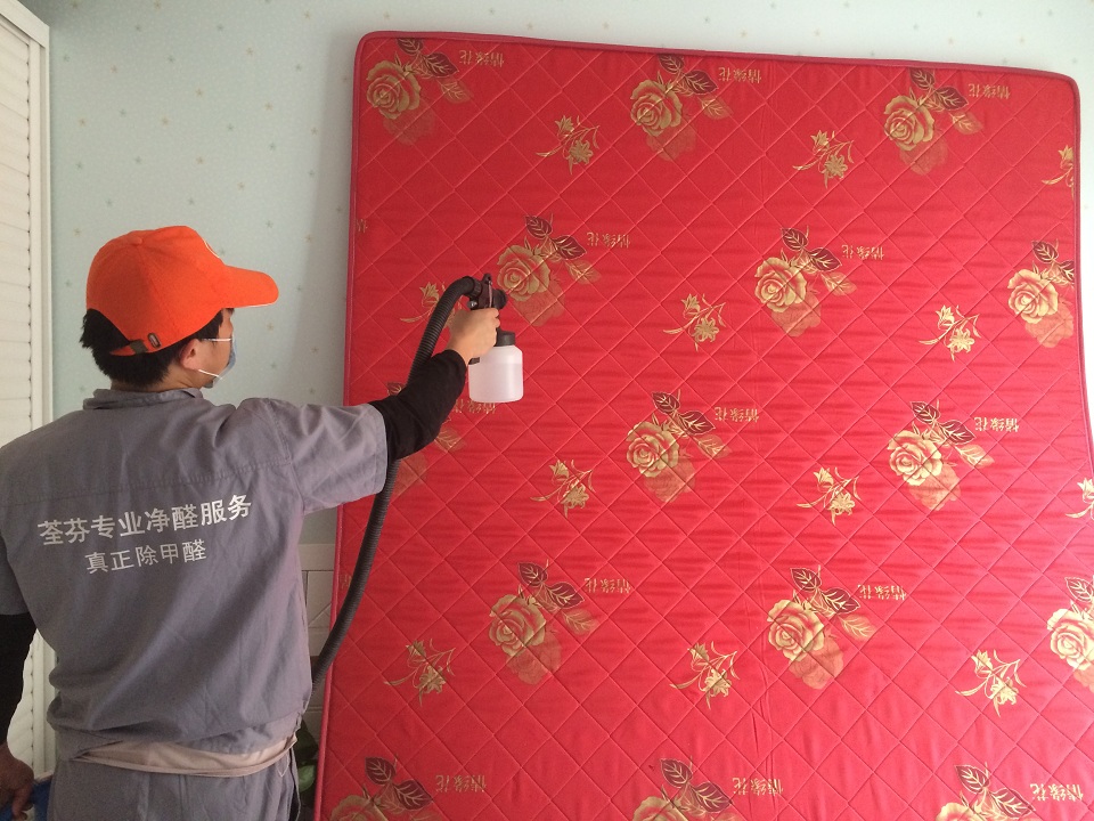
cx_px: 547
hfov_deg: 61.7
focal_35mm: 29
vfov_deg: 48.2
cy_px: 410
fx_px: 917
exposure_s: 1/33
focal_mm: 4.15
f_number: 2.2
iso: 200
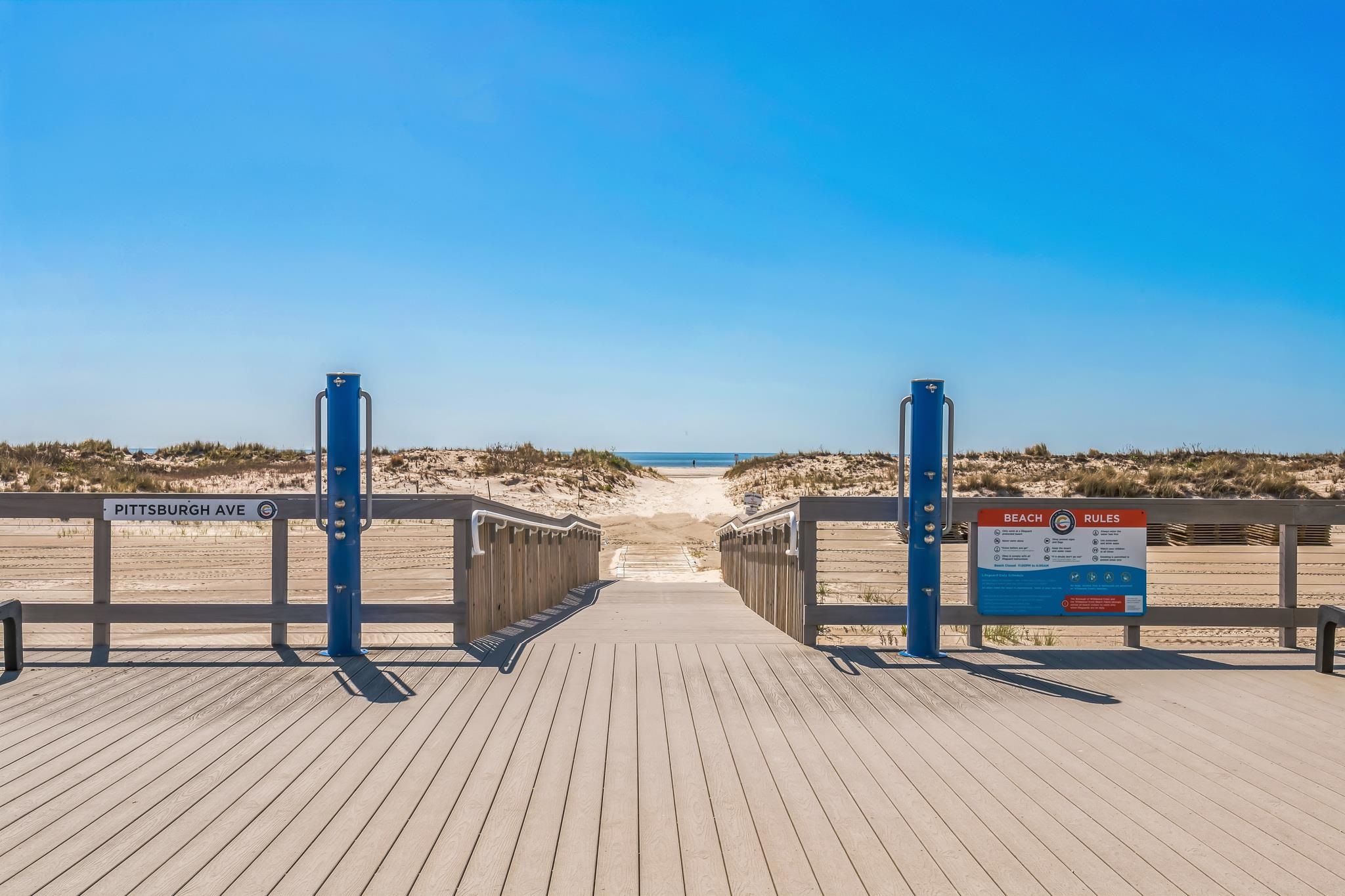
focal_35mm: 35
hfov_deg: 54.4
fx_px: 1307
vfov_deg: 37.8
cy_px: 448
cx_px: 672
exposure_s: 1/80
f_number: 16
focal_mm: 35
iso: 250
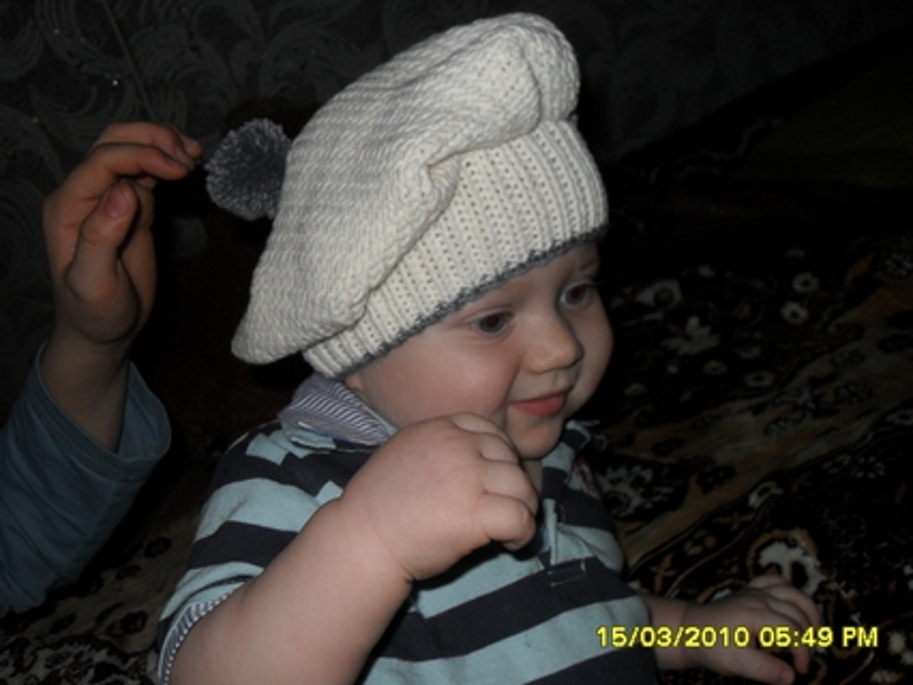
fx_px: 976
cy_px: 345
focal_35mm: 37
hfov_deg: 50.1
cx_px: 441
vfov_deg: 38.7
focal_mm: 6.2
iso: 100
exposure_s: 1/45
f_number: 8.9
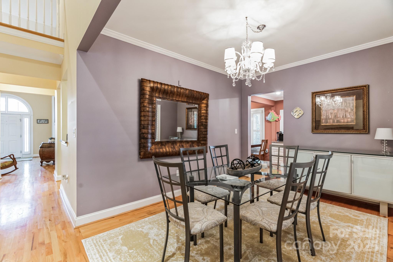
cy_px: 131
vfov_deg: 73.7
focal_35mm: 16
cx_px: 196
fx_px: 175
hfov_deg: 96.7
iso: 640
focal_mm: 16
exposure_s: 1/2.5
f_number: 7.1
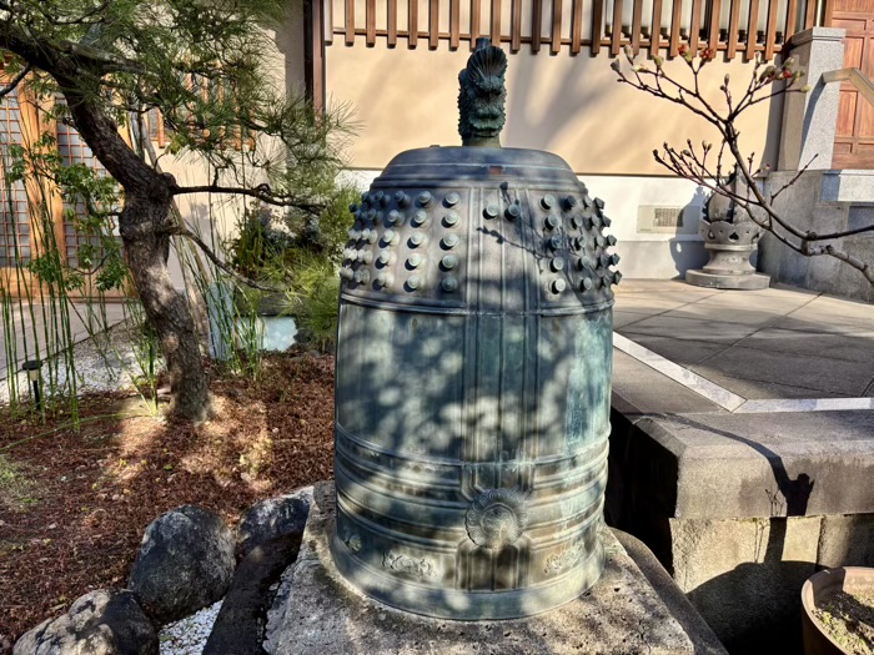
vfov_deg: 53.1
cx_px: 437
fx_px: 656
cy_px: 328
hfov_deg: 67.3
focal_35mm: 26
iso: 50
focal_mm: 5.96
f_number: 1.6
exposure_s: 1/799
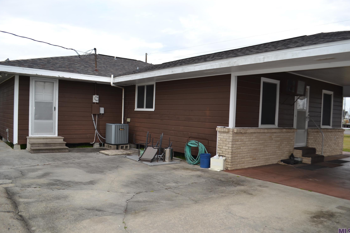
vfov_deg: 46.4
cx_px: 180
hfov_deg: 65.5
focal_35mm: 28
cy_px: 117
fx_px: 272
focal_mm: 18
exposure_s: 1/200
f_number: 4.5
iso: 100
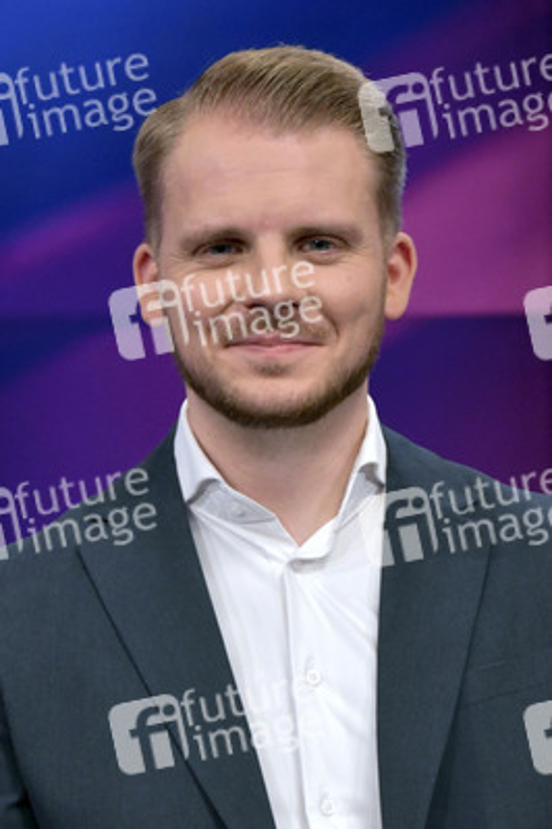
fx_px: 1152
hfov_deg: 26.9
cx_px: 276
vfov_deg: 39.6
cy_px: 414
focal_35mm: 50
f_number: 5
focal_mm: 50
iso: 1600
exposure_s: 1/250
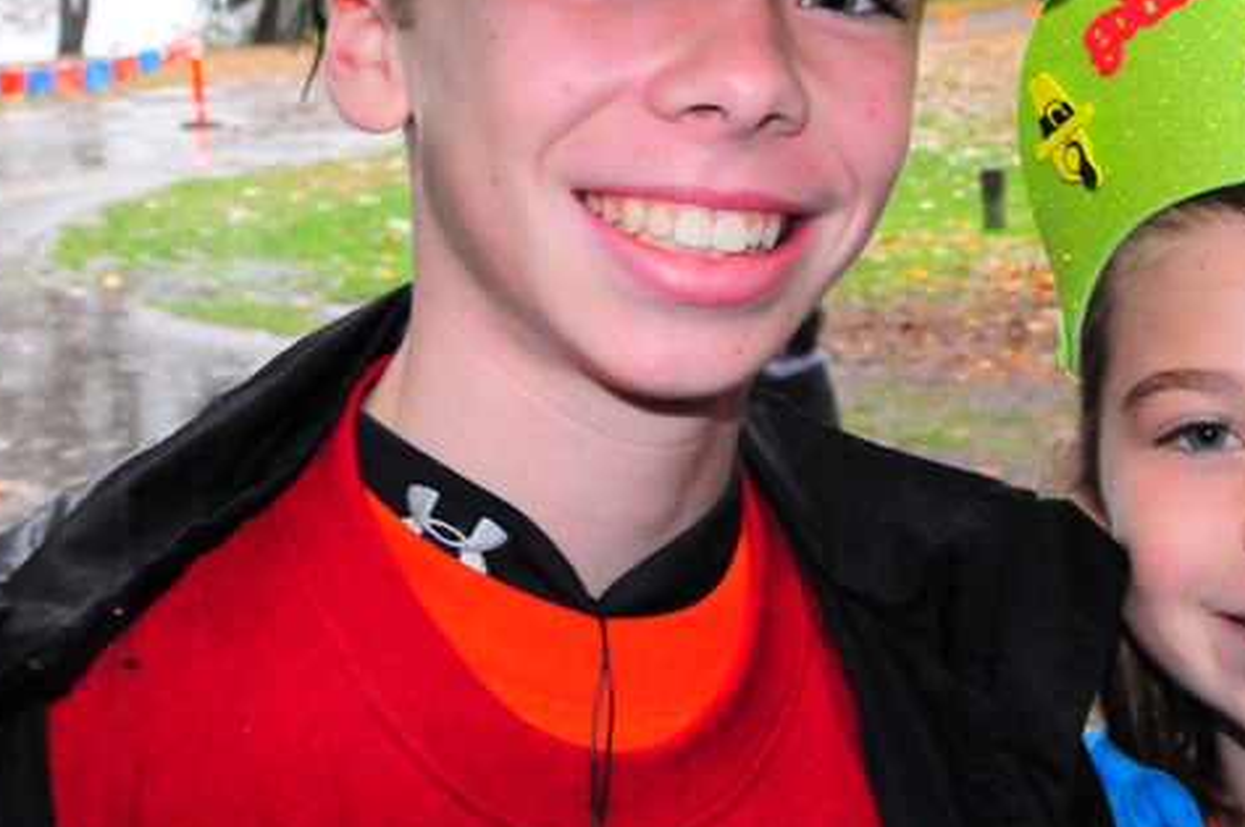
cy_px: 211
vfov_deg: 16.7
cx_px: 927
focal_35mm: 81
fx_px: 2798
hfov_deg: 24.8
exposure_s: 1/40
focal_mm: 32
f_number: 13
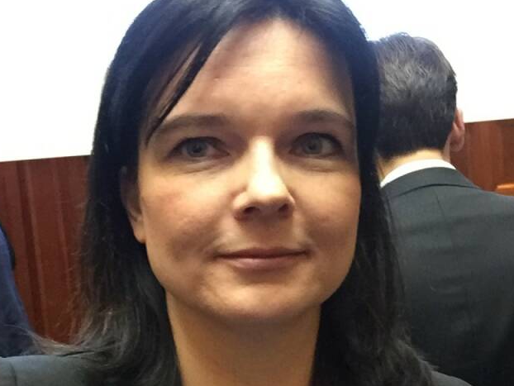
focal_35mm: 51
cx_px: 266
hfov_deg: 37.5
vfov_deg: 28.4
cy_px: 262
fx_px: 758
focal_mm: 2.65
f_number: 2.2
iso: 320
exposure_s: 1/25
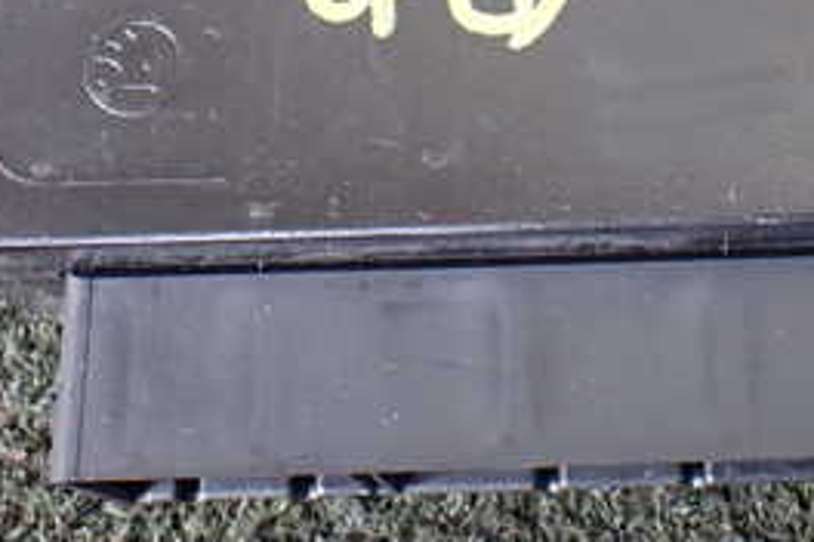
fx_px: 1605
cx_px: 558
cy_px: -37
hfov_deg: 28.2
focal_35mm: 71
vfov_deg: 18.5
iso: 800
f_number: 2.3
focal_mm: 5.4
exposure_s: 1/100
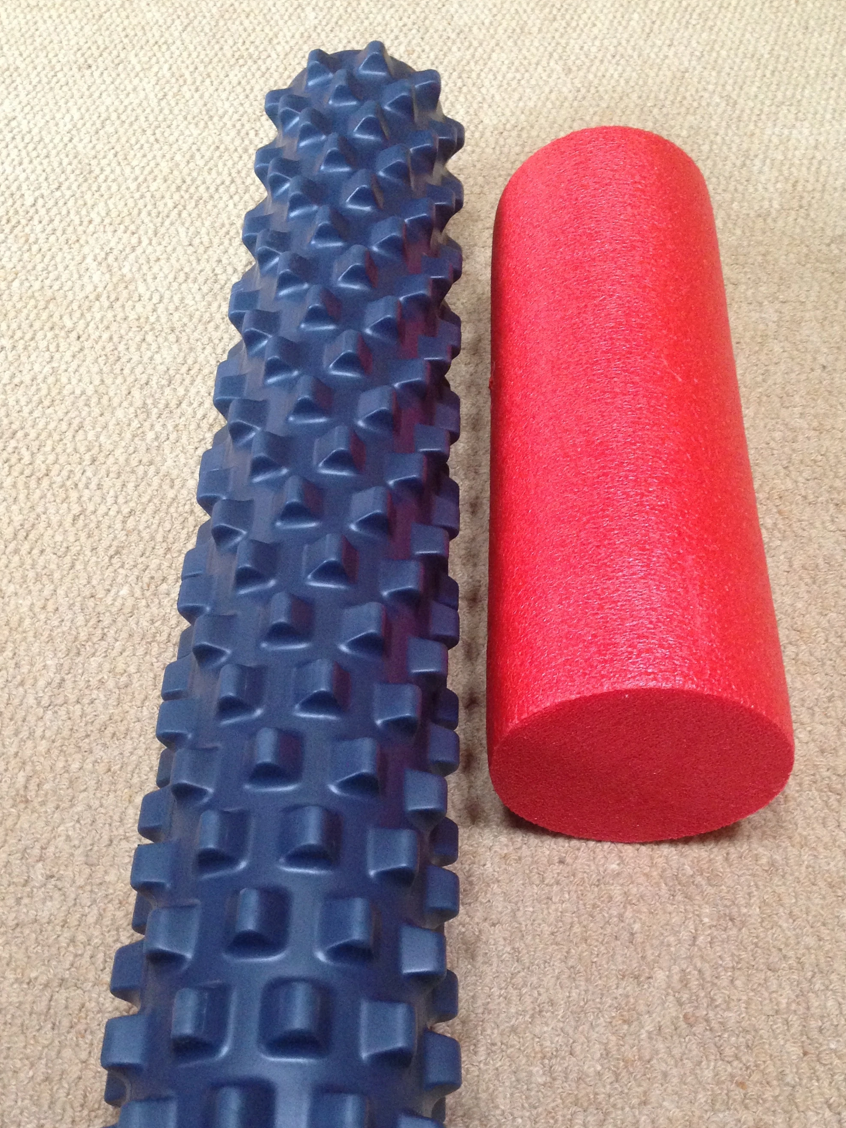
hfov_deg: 35.1
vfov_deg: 45.7
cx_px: 422
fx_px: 1336
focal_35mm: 41
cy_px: 637
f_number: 2.4
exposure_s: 1/20
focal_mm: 4.12
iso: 250
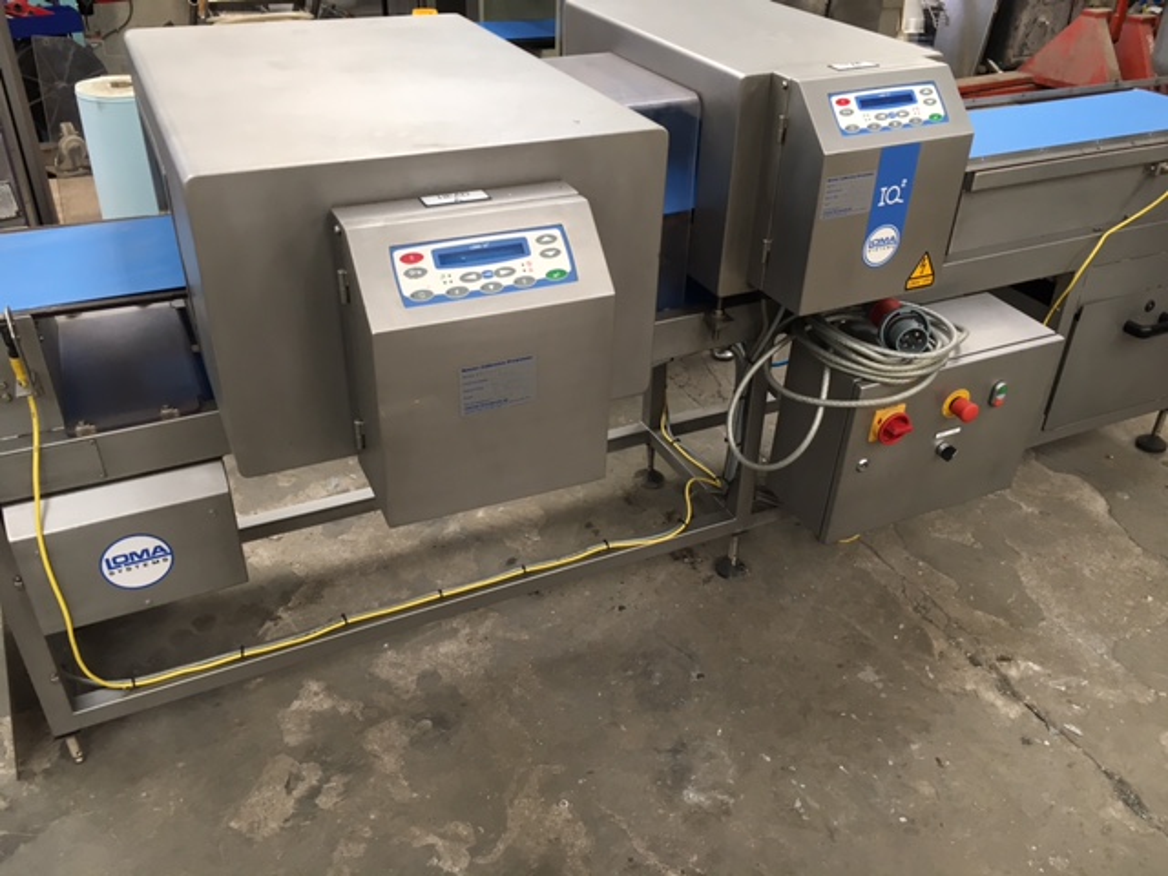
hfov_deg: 61.7
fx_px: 979
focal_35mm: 29
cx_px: 584
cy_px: 438
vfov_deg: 48.2
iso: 64
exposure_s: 1/33
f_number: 2.2
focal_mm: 4.15
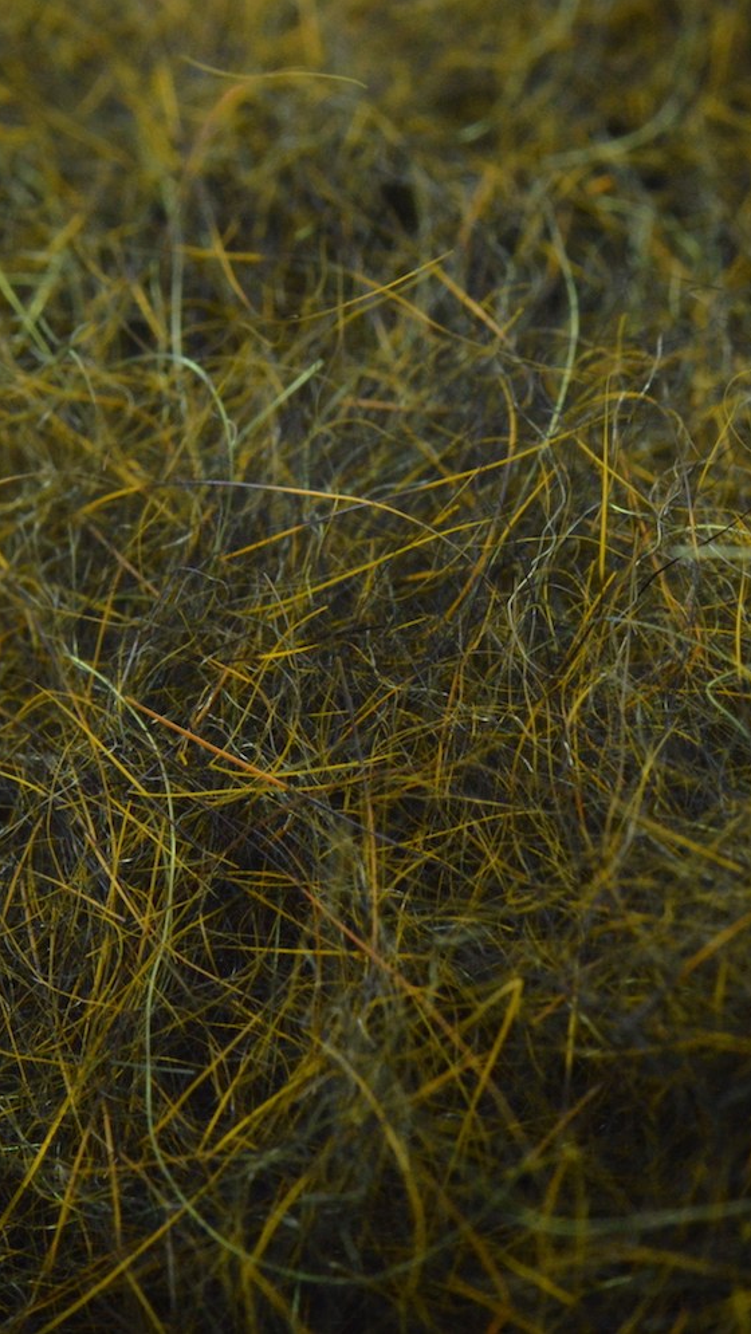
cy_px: 667
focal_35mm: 213
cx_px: 307
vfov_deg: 10.1
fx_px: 7537
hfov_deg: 5.7
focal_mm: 90
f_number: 29
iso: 1600
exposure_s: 1/200
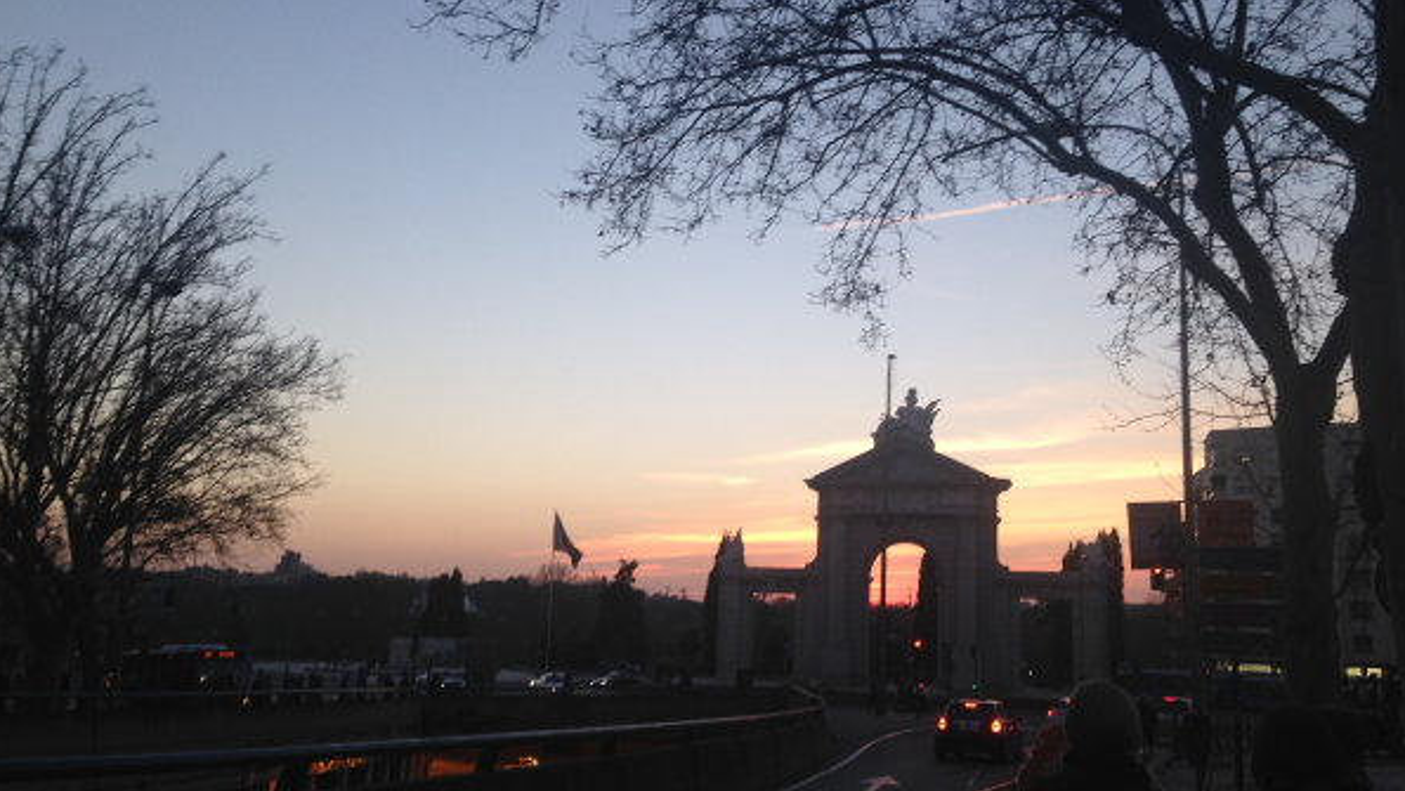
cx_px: 713
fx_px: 1379
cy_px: 407
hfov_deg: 54.0
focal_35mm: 37
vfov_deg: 32.0
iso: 50
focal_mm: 4.12
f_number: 2.4
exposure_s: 1/161
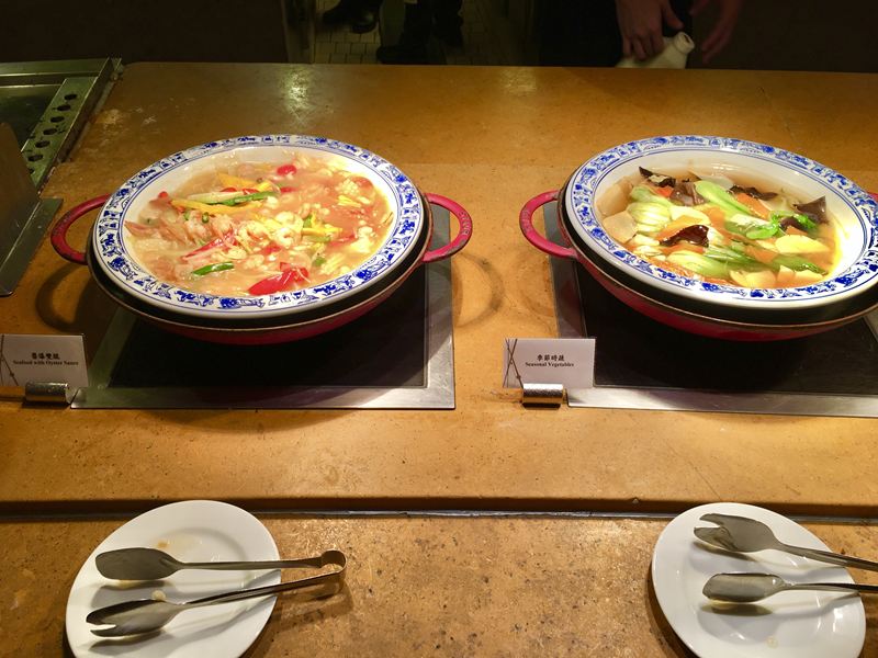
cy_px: 329
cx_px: 439
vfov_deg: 48.2
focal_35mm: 29
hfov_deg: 61.7
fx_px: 736
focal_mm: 4.15
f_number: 2.2
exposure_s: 1/60
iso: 25
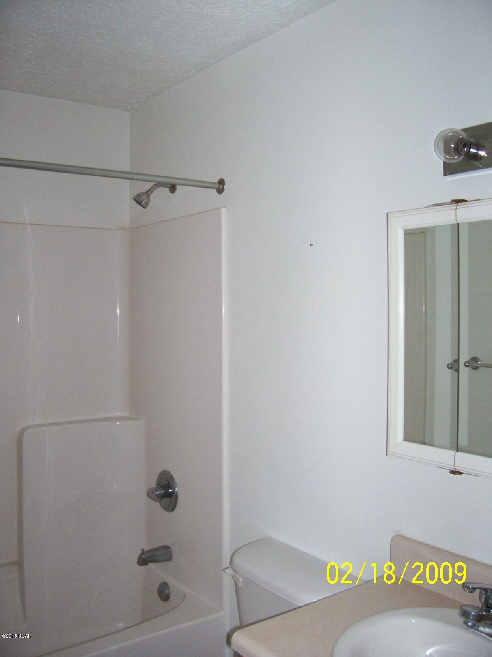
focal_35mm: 34
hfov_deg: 41.8
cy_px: 328
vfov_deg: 54.0
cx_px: 246
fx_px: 644
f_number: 2.7
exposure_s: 1/112
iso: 140
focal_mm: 5.6
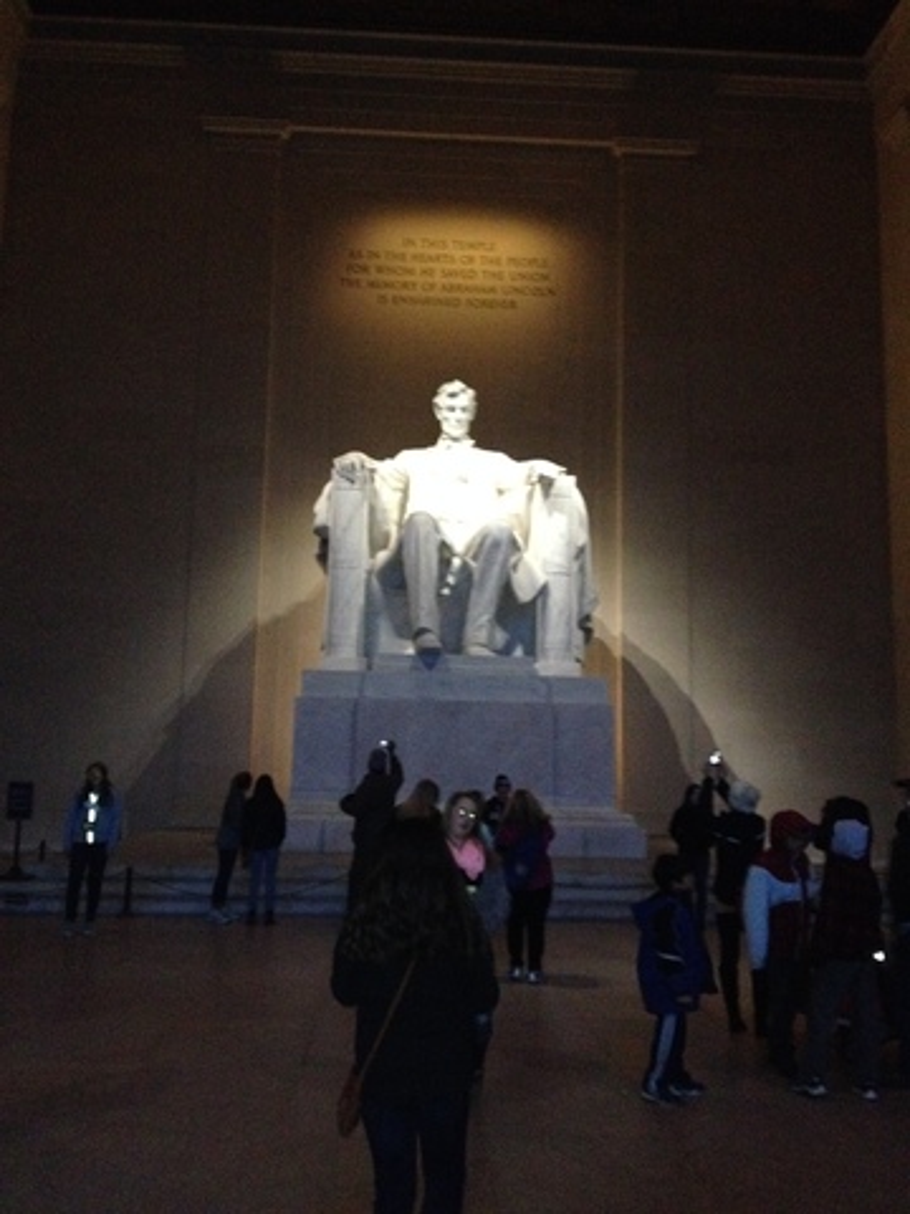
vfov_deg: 52.6
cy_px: 607
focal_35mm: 35
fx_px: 1227
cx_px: 455
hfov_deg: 40.7
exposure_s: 1/16
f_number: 2.4
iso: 640
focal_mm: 4.28
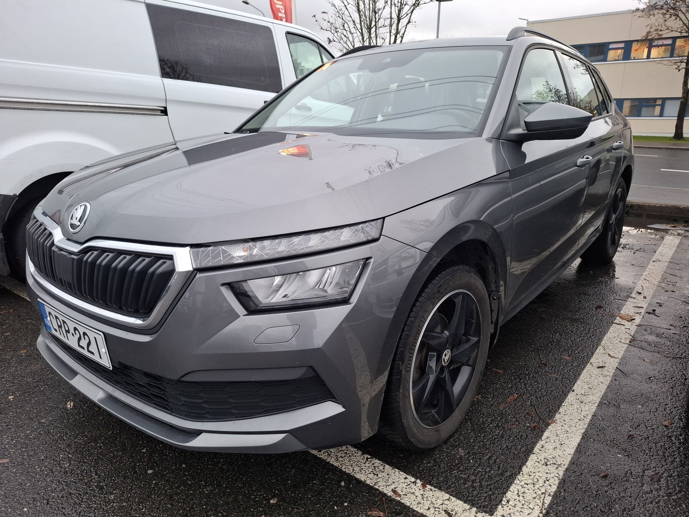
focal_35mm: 23
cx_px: 344
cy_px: 258
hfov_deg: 73.9
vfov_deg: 58.9
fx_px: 458
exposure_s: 1/100
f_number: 1.8
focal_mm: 5.54
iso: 125
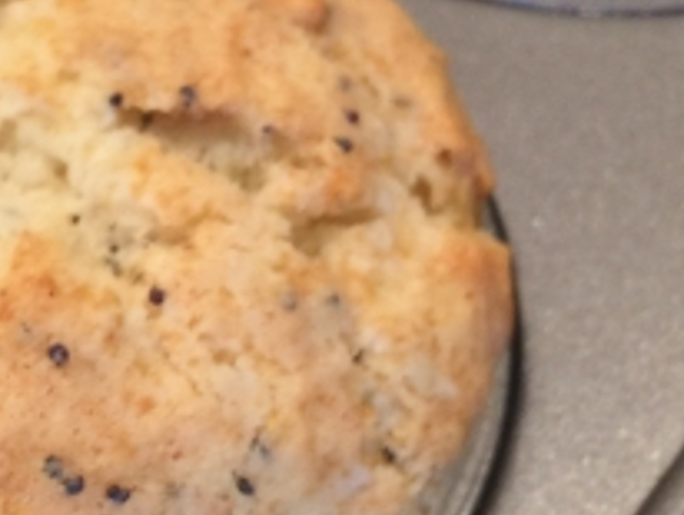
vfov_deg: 16.4
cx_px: 17
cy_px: 173
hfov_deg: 21.1
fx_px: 1780
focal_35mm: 90
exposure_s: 1/15
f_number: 2.2
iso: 40
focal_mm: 4.15
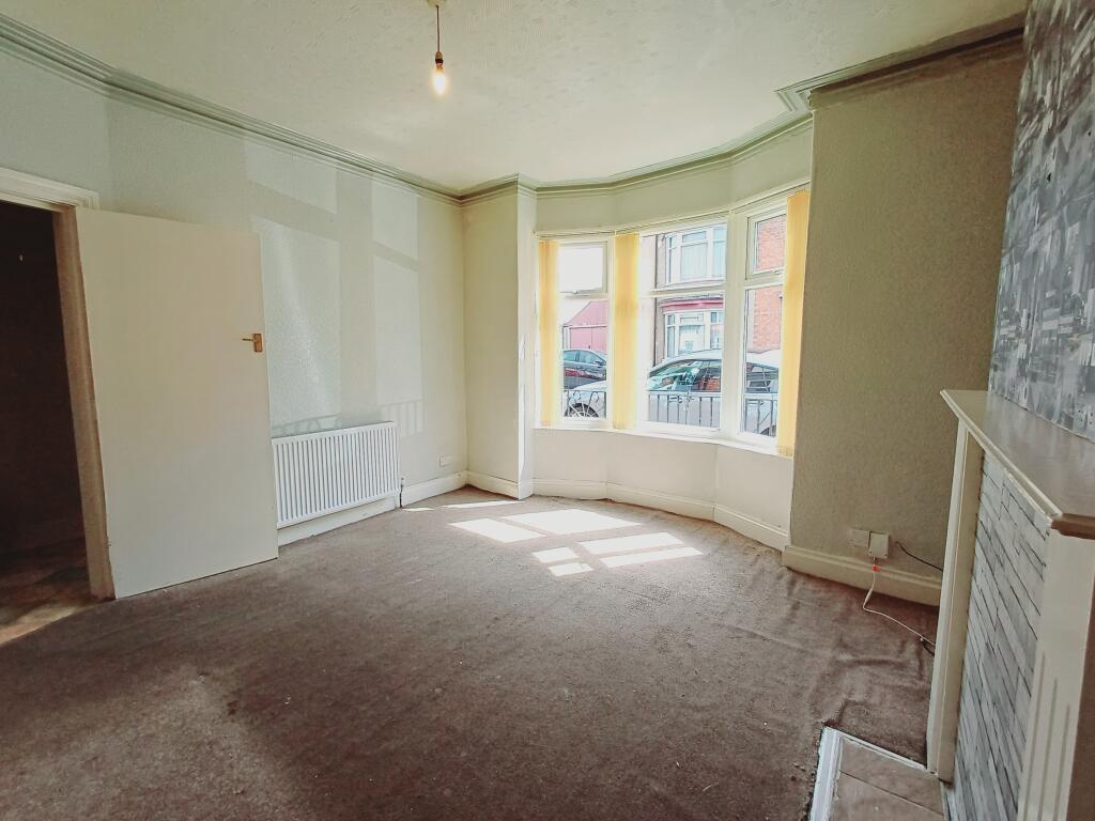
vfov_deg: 78.1
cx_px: 548
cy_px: 410
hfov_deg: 94.5
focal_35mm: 16
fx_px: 506
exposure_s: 1/100
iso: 50
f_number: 2.2
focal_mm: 1.64
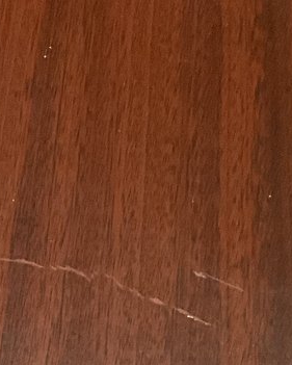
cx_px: 340
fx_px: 1317
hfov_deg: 12.4
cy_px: 507
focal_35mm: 122
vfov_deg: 14.9
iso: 160
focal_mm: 3
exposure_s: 1/60
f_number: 1.8
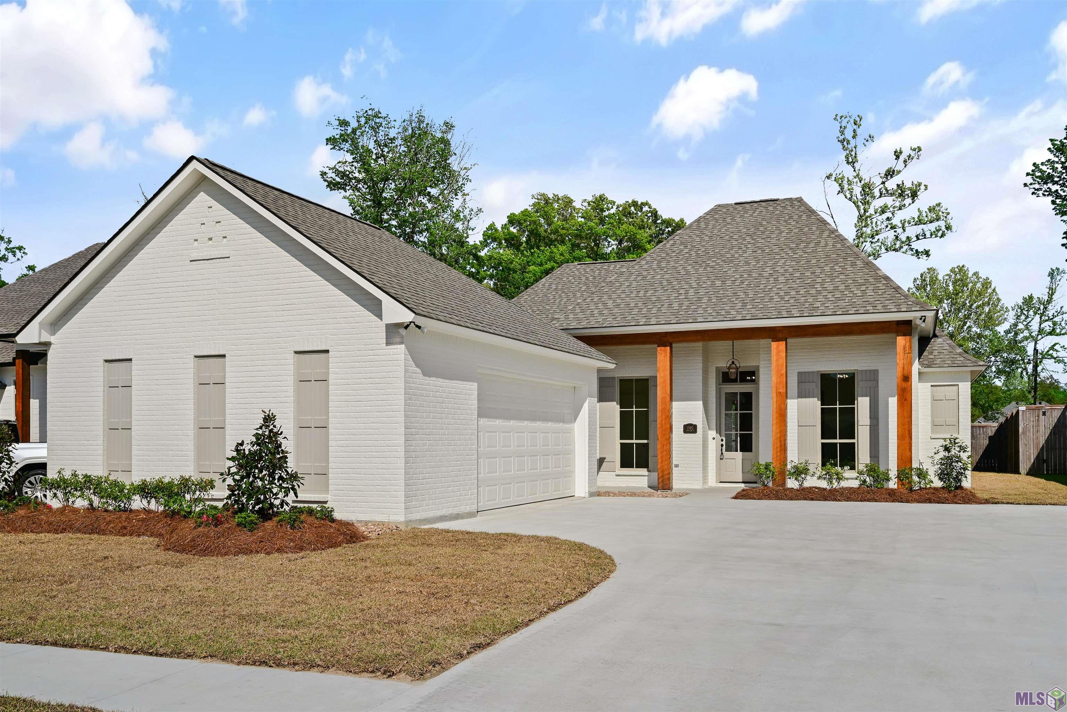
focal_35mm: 30
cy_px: 356
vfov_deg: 43.6
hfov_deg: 61.9
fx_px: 889
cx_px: 534
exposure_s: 1/1000
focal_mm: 30
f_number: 10
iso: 200
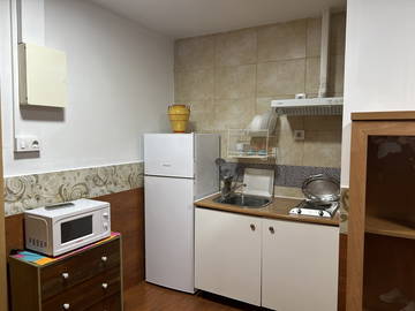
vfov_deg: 53.1
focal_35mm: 26
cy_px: 156
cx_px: 208
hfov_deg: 67.3
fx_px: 312
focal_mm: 5.7
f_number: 1.5
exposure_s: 1/50
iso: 80
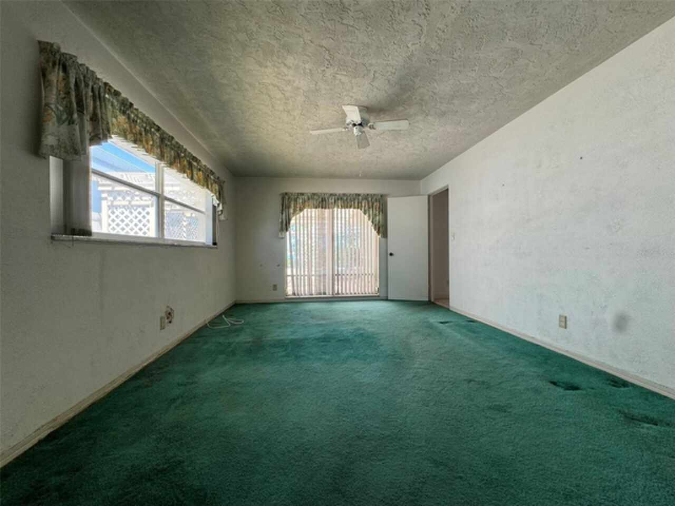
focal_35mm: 14
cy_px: 253
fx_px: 273
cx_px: 338
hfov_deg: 102.1
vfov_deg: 85.7
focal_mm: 2.22
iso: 64
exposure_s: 1/99
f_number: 2.2
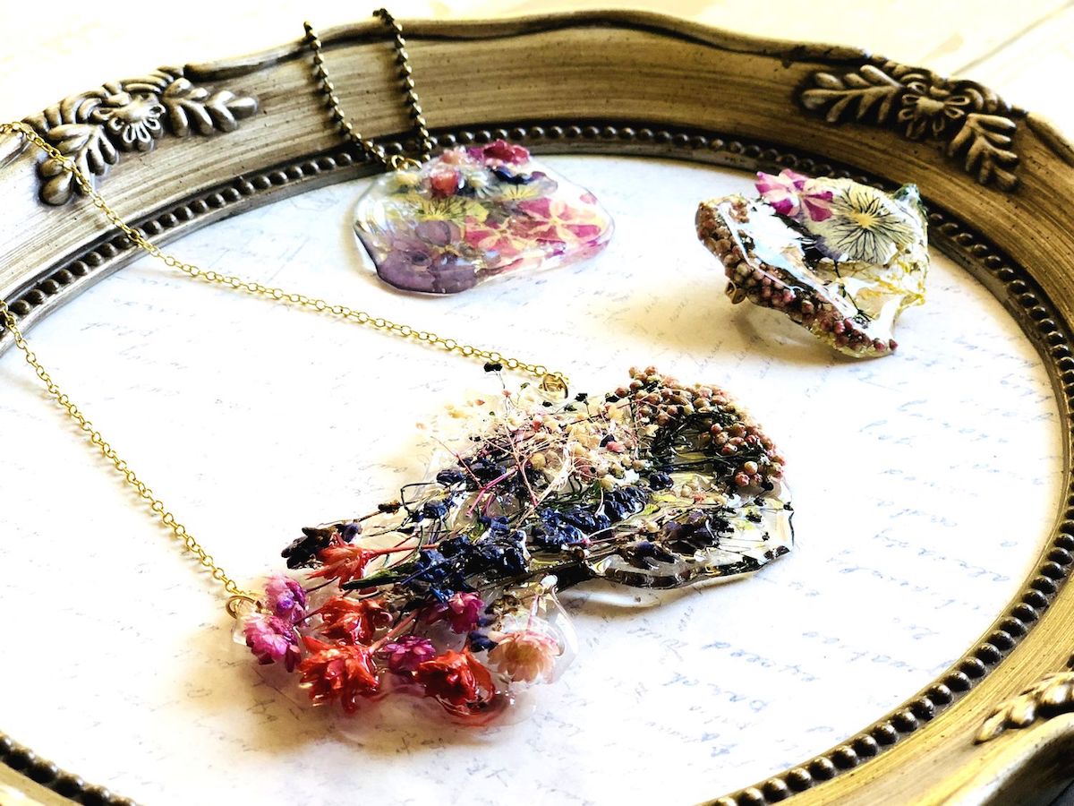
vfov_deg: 28.0
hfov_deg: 36.8
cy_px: 403
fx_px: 1613
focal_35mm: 52
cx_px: 537
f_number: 2.4
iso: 40
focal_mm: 6
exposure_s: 1/50
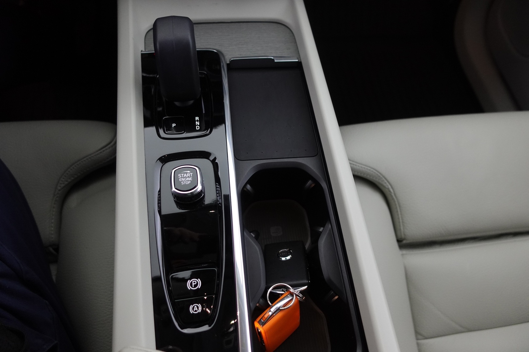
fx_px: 353
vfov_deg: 53.1
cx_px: 264
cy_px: 176
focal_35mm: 24
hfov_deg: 73.7
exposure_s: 1/30
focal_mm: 9.4
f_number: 1.8
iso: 800
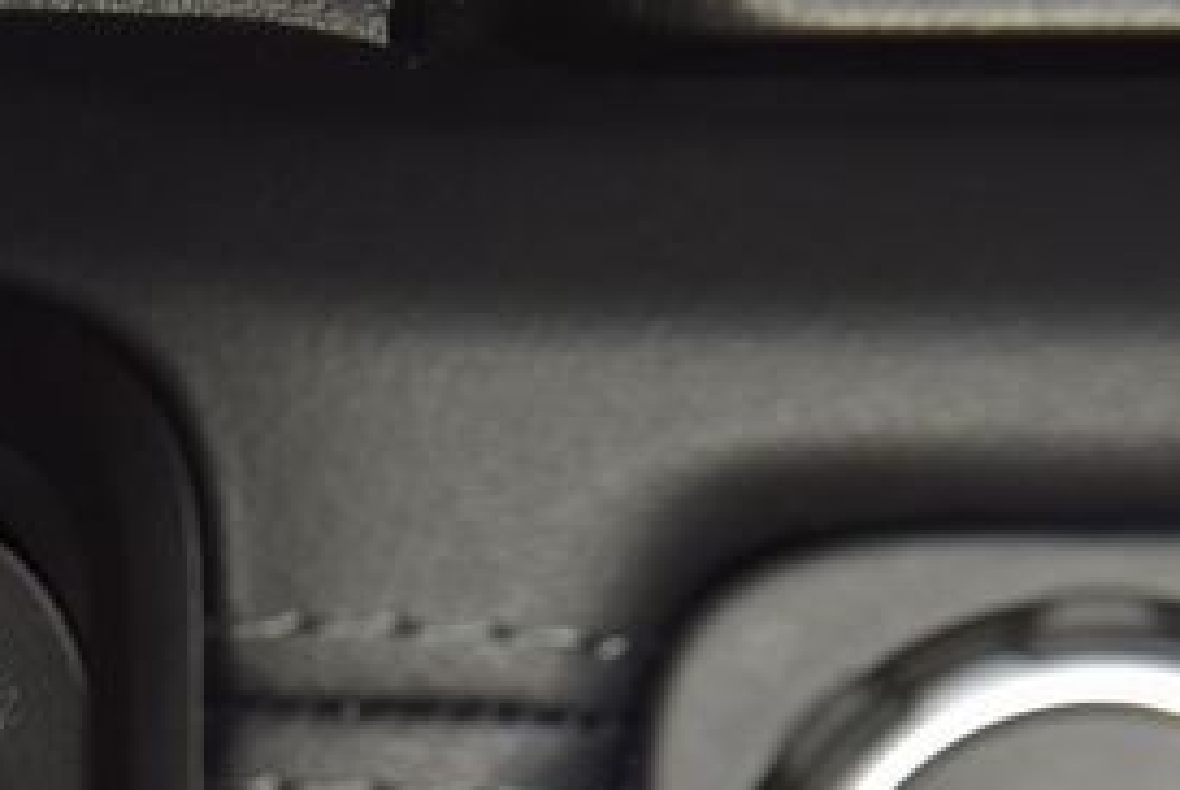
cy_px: 788
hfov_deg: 8.3
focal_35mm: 247
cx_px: -195
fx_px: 8105
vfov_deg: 5.6
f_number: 8
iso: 100
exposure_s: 1/125
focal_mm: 70
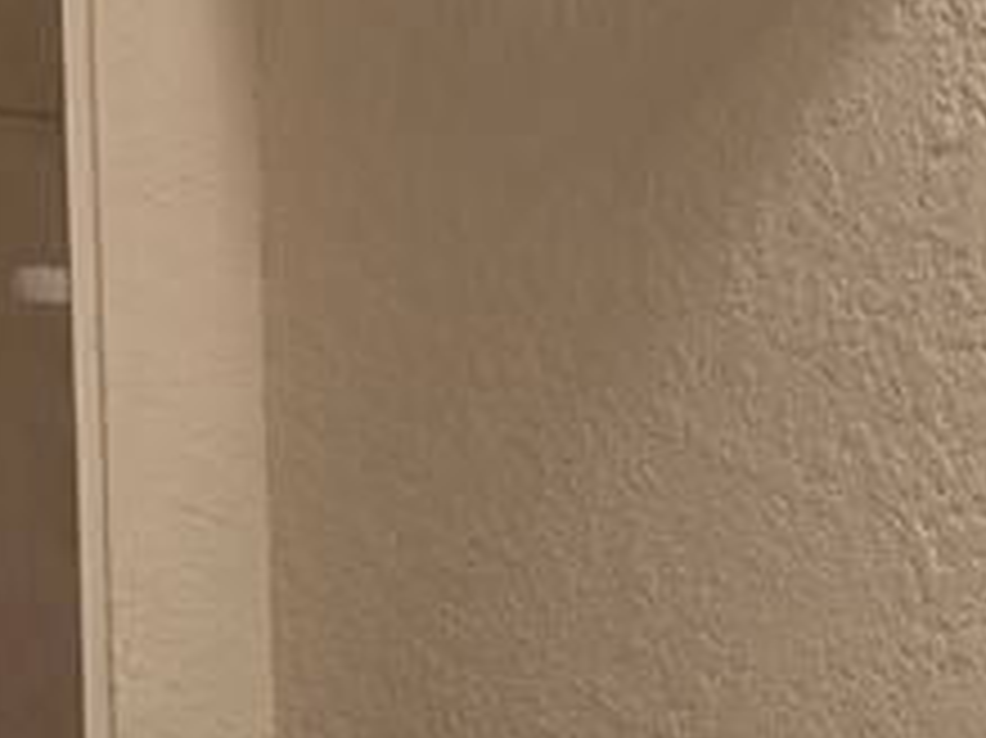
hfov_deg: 11.7
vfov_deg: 8.8
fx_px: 4783
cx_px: 180
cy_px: 423
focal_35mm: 168
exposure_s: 1/120
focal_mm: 6.3
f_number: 1.7
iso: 125
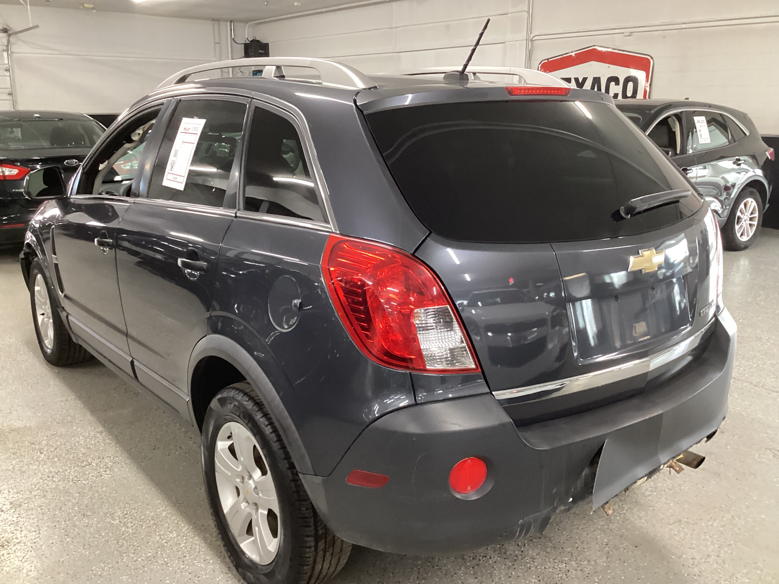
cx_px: 390
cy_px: 292
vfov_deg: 45.4
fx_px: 698
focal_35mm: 31
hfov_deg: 58.4
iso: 320
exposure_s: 1/40
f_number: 2.4
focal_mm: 3.3
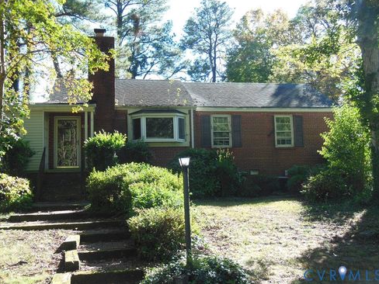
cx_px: 187
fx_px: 438
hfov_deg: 46.8
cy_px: 140
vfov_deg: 36.0
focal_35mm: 40
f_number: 4.1
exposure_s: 1/125
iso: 125
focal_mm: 6.9
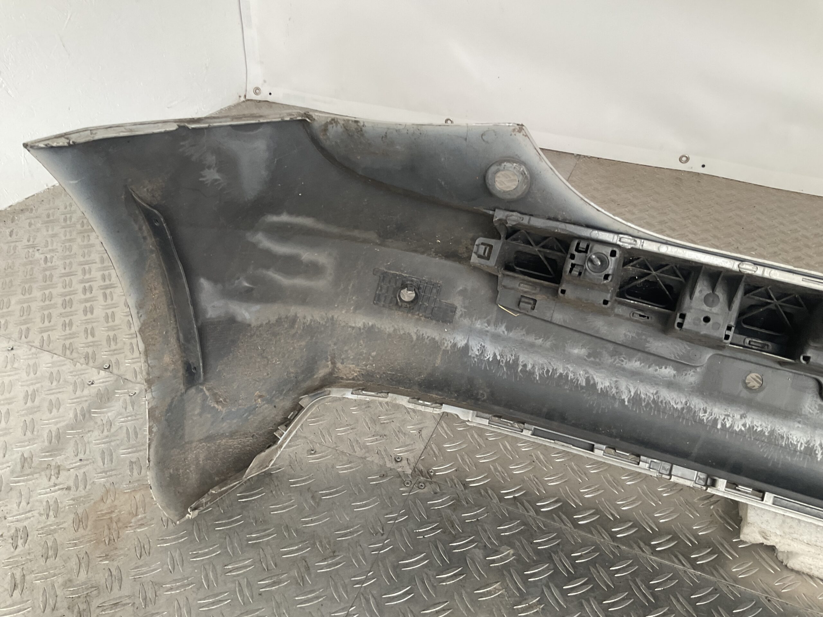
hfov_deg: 61.7
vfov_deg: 48.2
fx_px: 689
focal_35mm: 29
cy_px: 308
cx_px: 412
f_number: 1.8
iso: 50
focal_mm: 3
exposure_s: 1/120
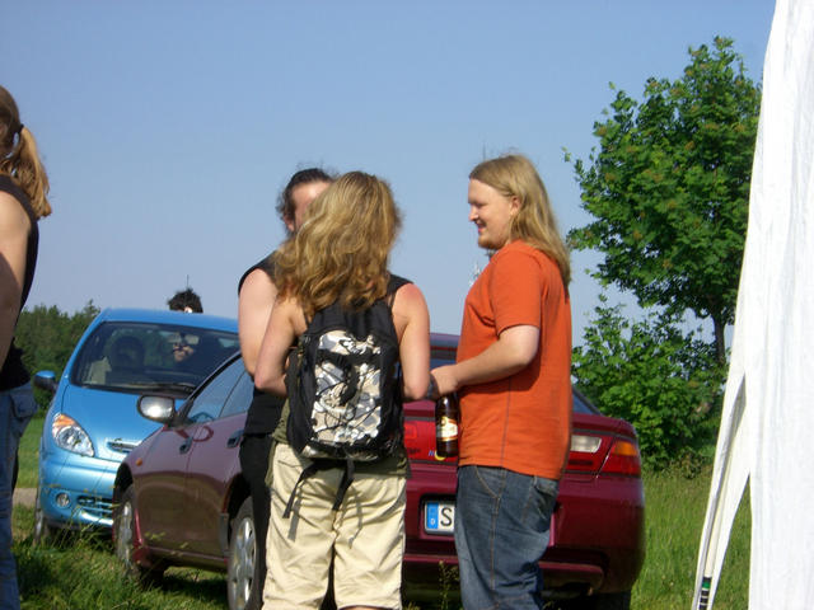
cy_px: 305
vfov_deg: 13.0
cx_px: 407
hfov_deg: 17.3
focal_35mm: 114
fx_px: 2681
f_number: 8.3
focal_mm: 18.6
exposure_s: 1/200
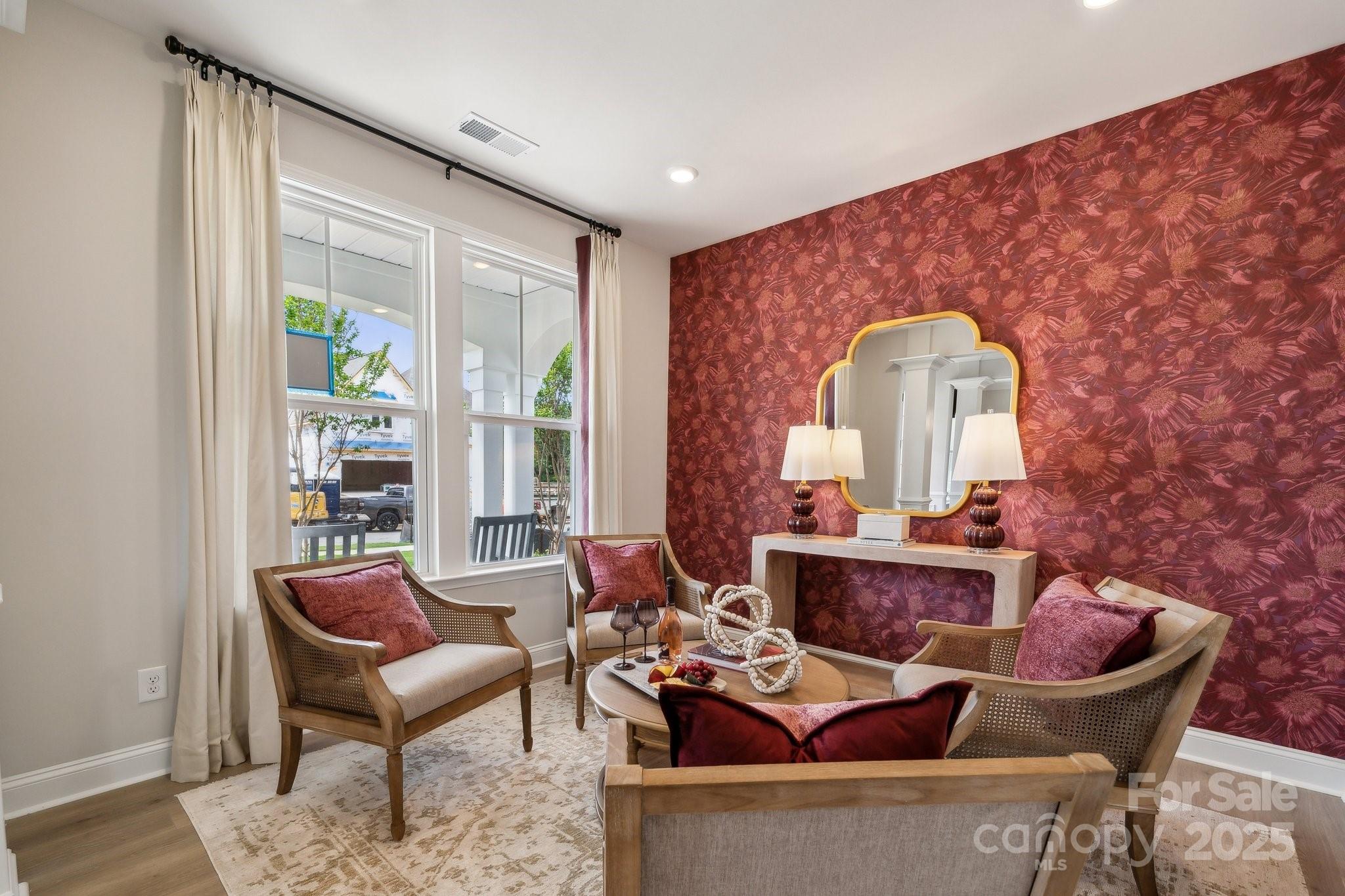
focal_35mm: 14
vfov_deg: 81.2
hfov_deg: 104.3
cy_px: 448
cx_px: 672
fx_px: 523
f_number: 7.1
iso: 160
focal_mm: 14
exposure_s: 1/50
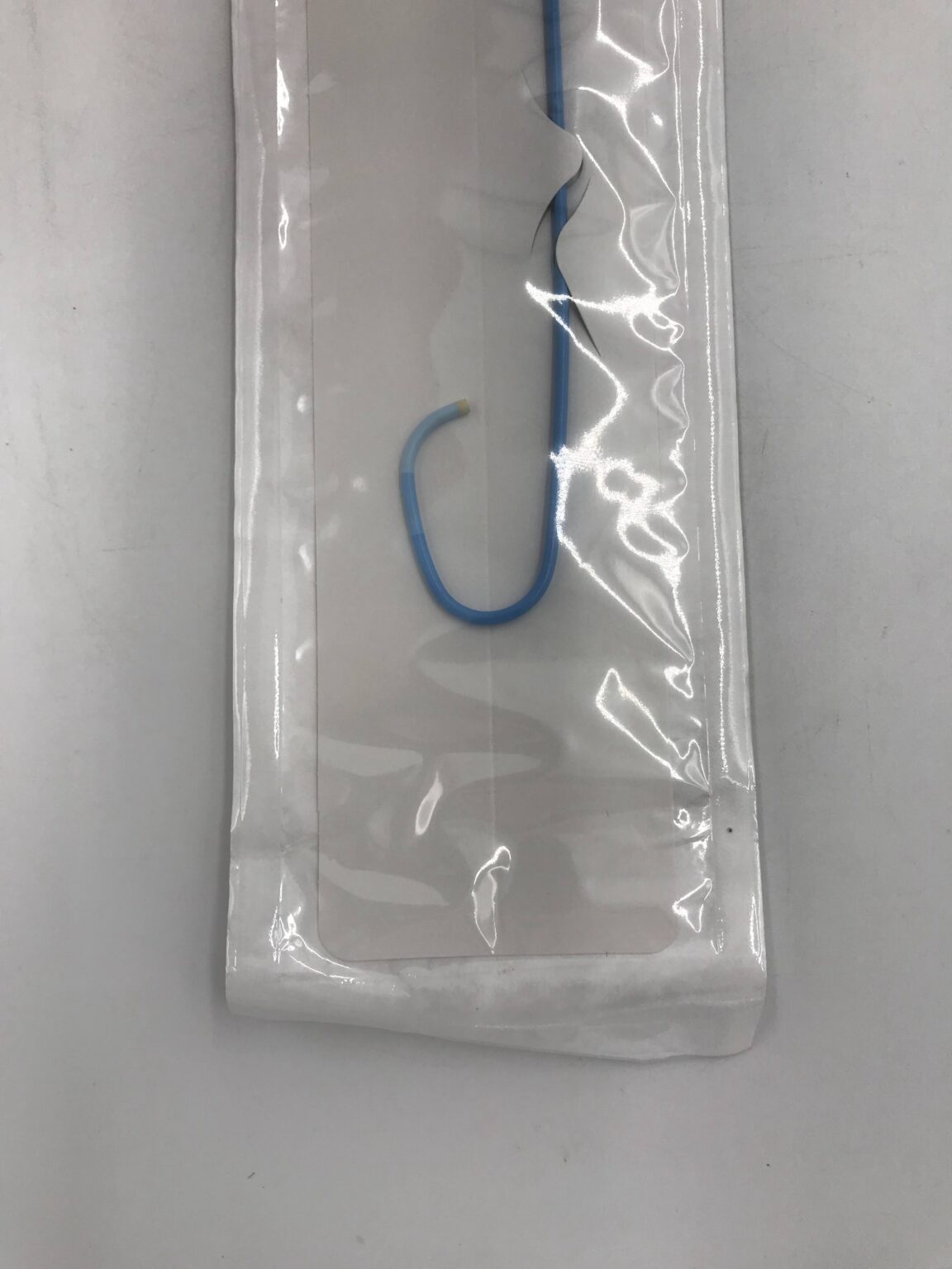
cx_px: 476
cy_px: 634
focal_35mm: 28
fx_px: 1027
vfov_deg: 63.4
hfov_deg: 49.7
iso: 20
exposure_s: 1/208
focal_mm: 3.99
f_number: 1.8
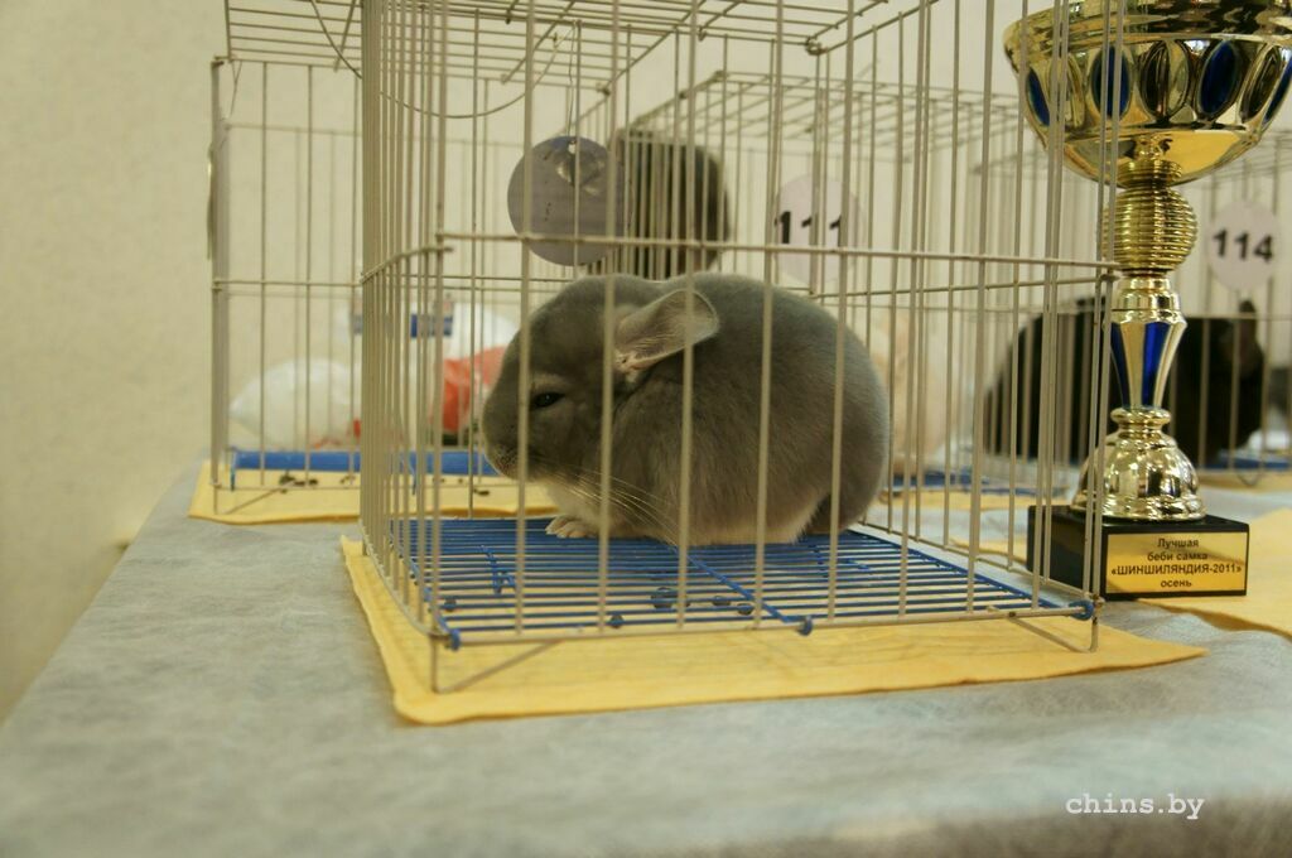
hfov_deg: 55.2
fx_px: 1237
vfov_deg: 38.3
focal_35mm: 34
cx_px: 646
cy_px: 429
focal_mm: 23
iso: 1600
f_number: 4
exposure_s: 1/50
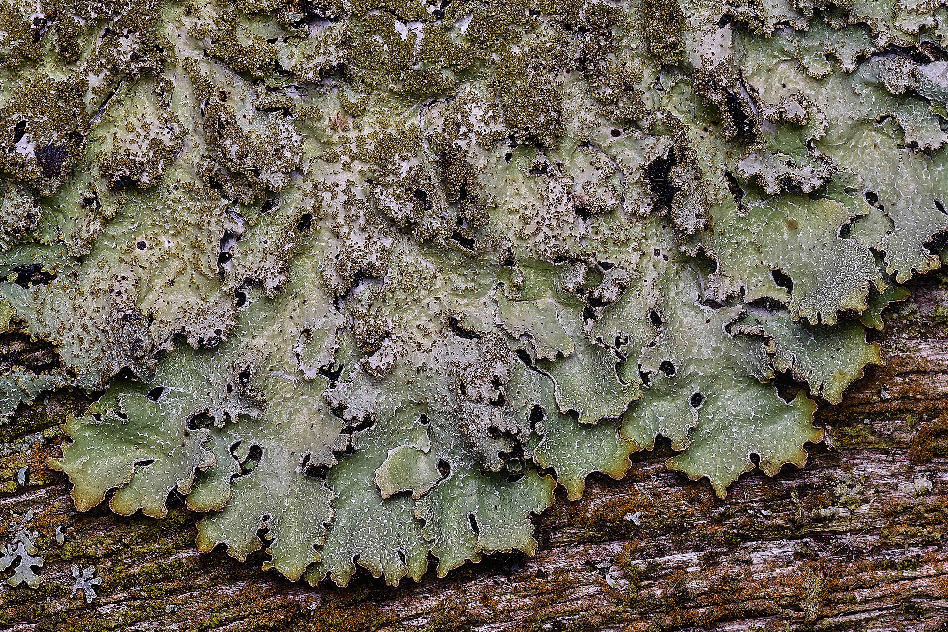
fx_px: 5925
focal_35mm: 225
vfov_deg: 6.1
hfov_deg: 9.1
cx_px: 474
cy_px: 316
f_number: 51
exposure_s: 1/200
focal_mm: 147
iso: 640
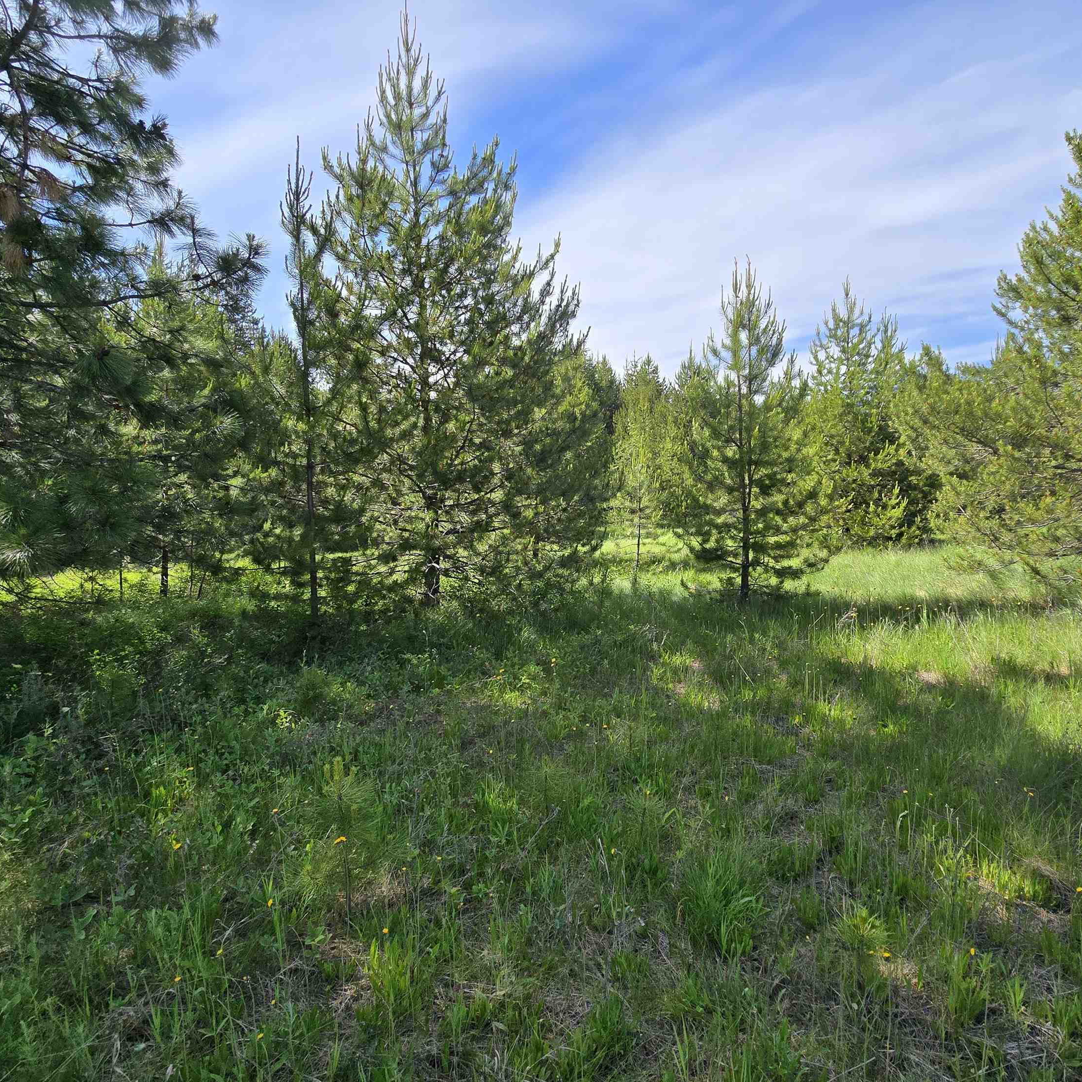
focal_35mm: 16
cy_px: 549
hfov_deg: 87.2
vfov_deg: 87.4
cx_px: 586
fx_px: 566
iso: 50
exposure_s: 1/1461
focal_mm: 2.2
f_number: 2.2
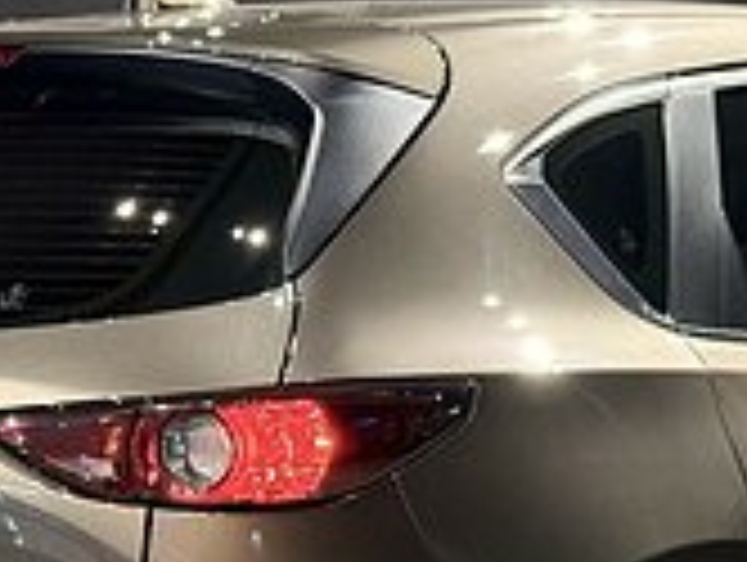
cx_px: 486
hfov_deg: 12.5
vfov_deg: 9.2
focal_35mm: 158
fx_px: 3415
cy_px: 814
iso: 250
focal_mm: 6.76
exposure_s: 1/33
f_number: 1.78
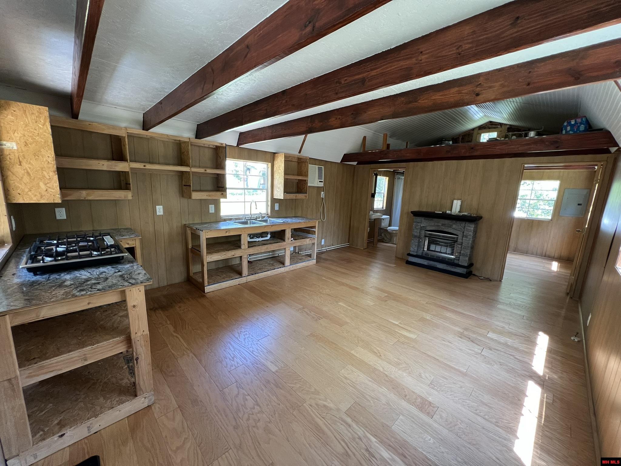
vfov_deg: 89.9
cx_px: 310
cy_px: 233
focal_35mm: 13
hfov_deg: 106.2
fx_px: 233
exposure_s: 1/99
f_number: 1.8
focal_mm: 1.57
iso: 200
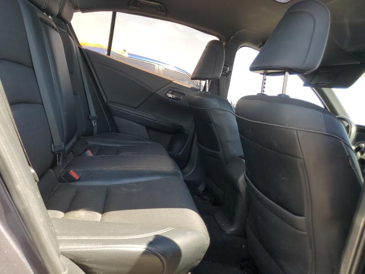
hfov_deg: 67.3
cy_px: 137
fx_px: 274
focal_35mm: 26
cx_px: 182
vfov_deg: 53.1
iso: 50
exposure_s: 1/294
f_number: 1.5
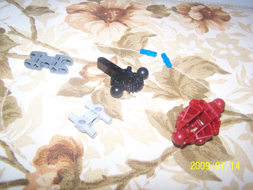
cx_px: 126
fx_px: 278
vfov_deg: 37.8
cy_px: 95
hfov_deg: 48.9
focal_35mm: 38
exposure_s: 1/60
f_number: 2.8
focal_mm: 6.3
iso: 160
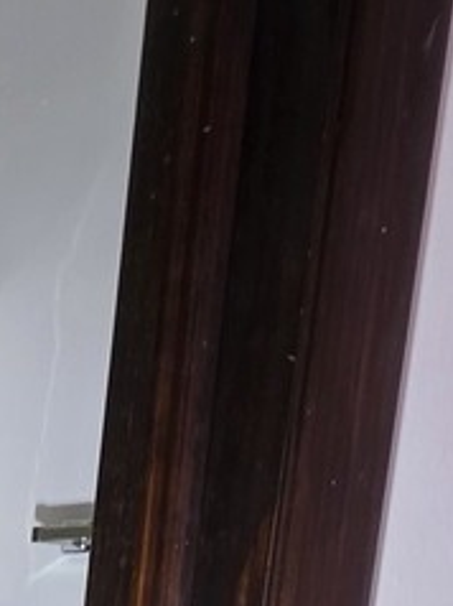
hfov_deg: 16.6
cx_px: -522
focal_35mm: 59
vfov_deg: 27.9
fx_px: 1031
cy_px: 759
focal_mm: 2.2
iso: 200
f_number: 1.9
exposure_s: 1/54.6
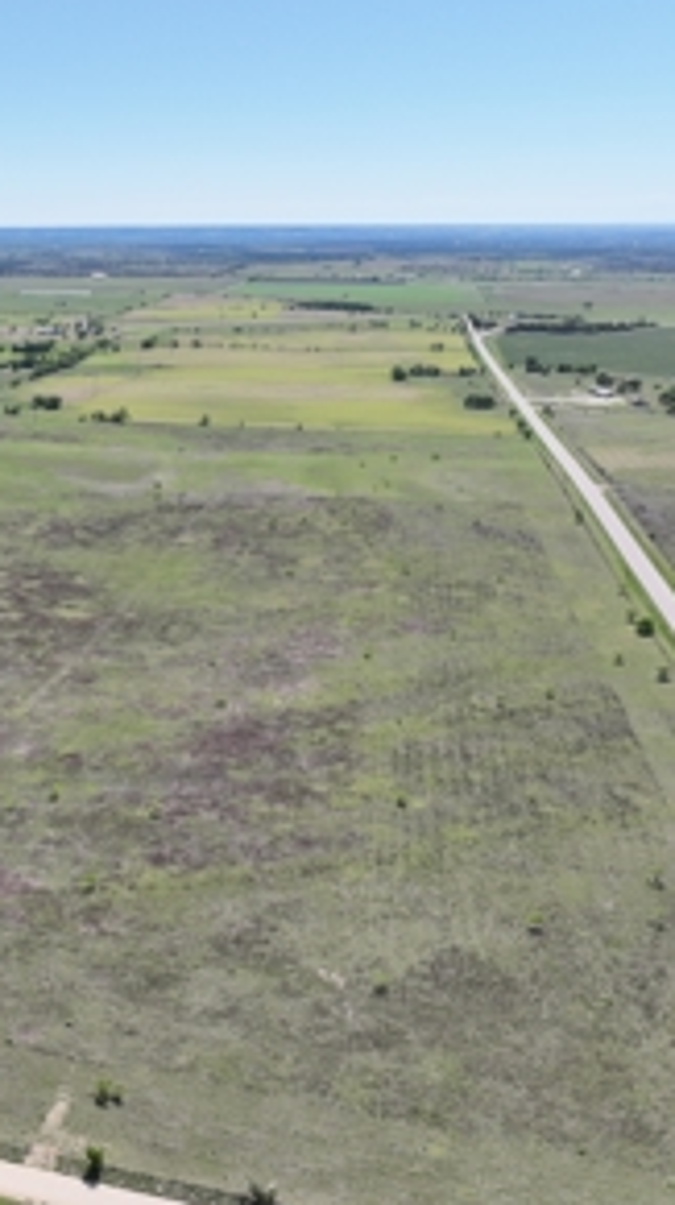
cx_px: 37
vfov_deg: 55.3
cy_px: 600
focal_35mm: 36
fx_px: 1149
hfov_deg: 30.9
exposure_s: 1/2000
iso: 110
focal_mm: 12.29
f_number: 4
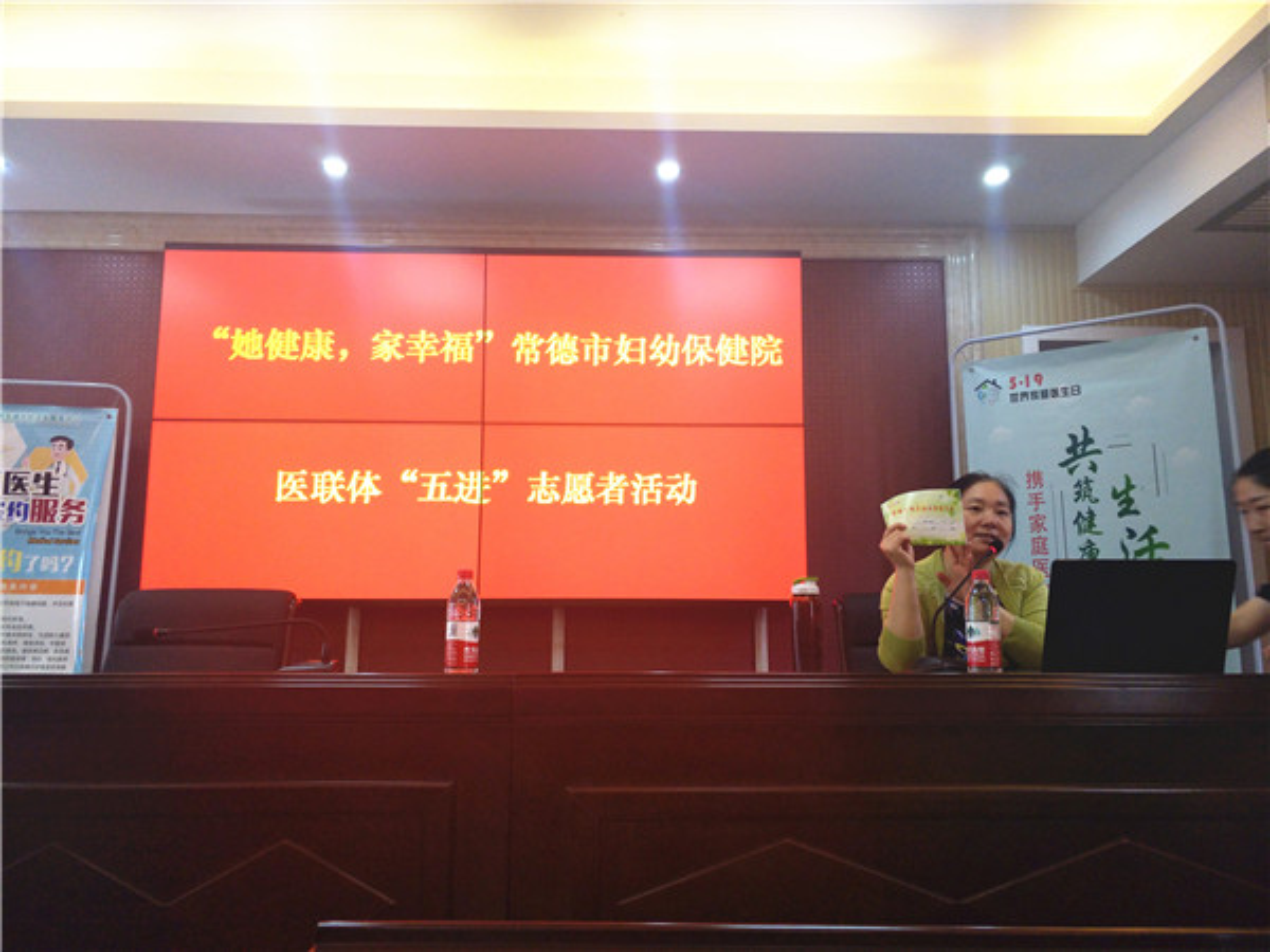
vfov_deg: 61.1
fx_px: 807
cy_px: 476
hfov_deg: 76.4
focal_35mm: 22
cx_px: 635
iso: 179
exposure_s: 1/50
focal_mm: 3.79
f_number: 2
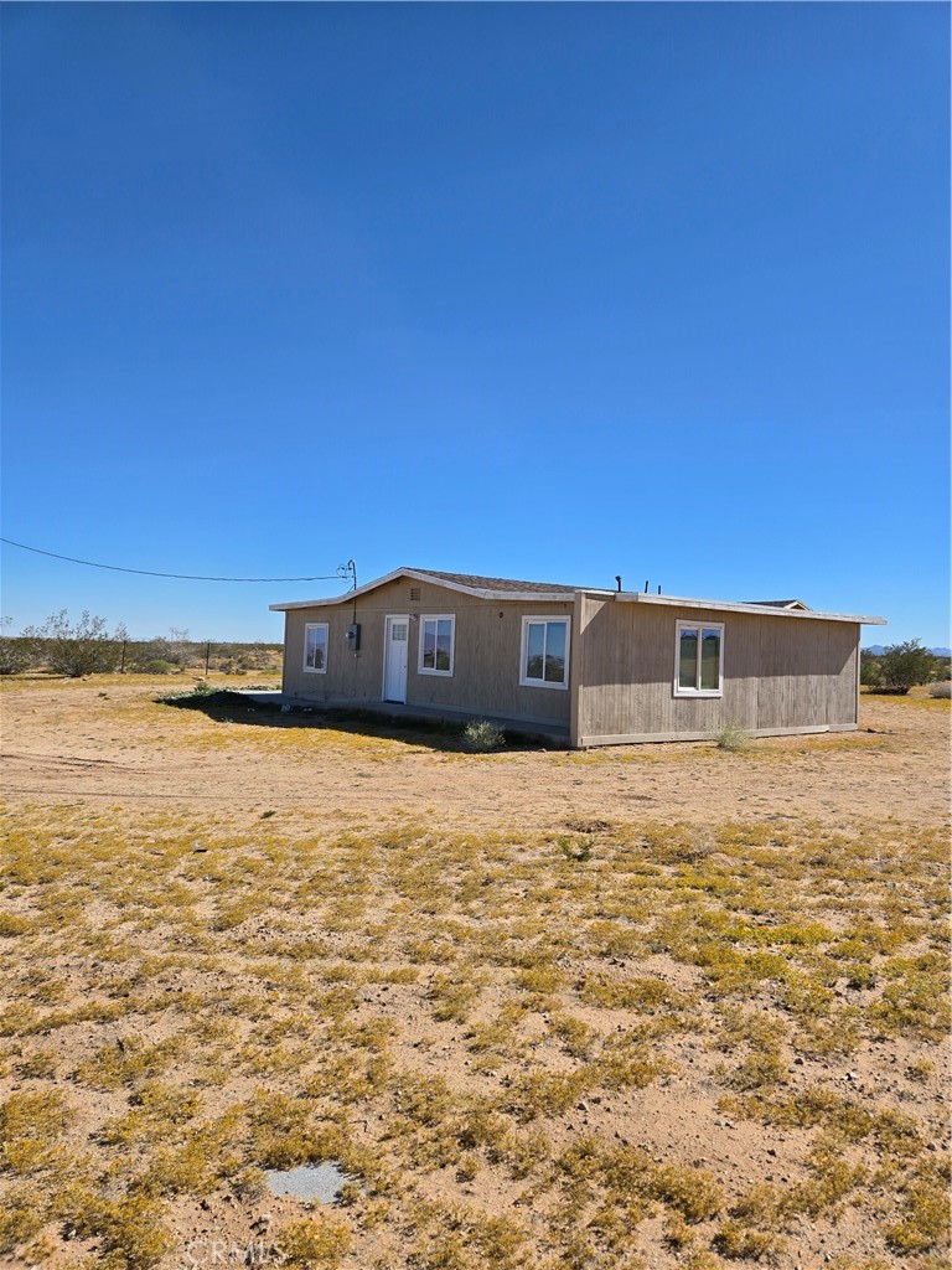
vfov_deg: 73.9
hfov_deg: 58.9
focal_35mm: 23
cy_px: 635
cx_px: 476
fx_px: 843
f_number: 1.8
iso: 32
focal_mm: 5.4
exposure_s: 1/2921
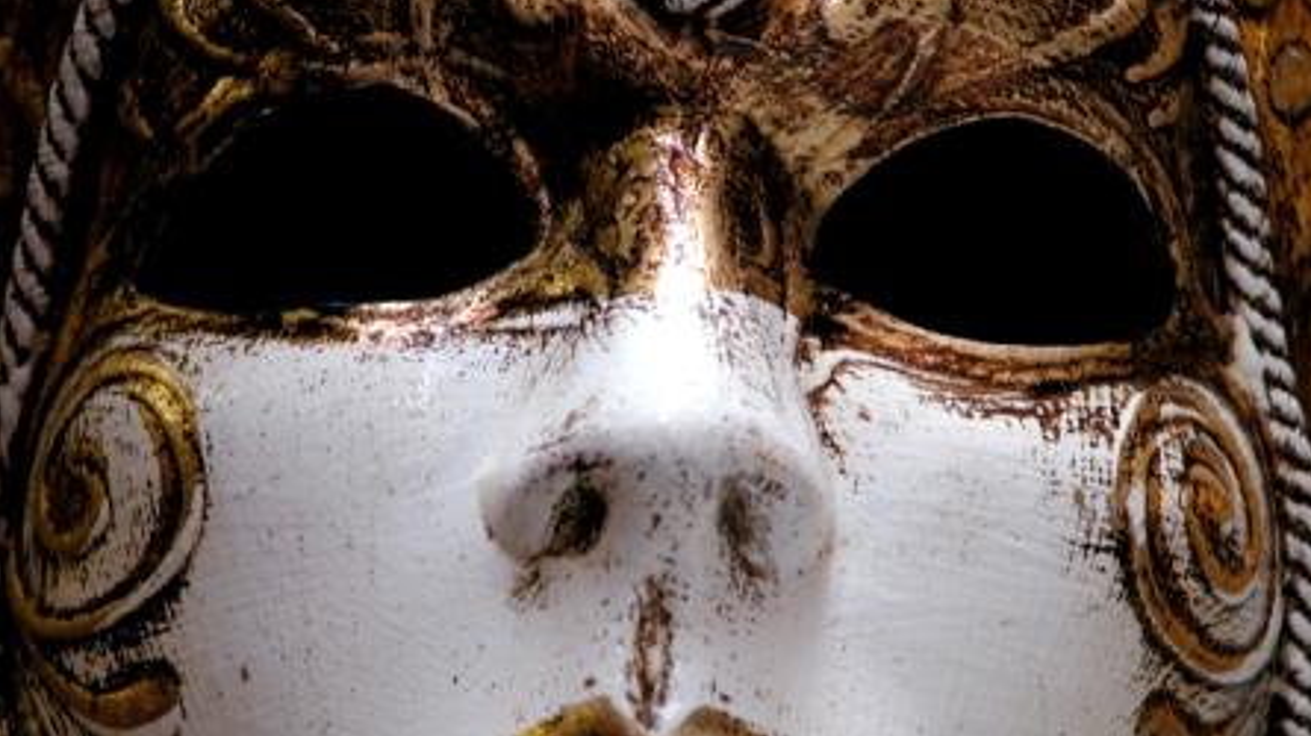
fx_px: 10530
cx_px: 657
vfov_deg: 4.0
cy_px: 433
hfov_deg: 7.1
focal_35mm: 303
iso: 100
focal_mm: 71.2
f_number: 4.2
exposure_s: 1/37.9
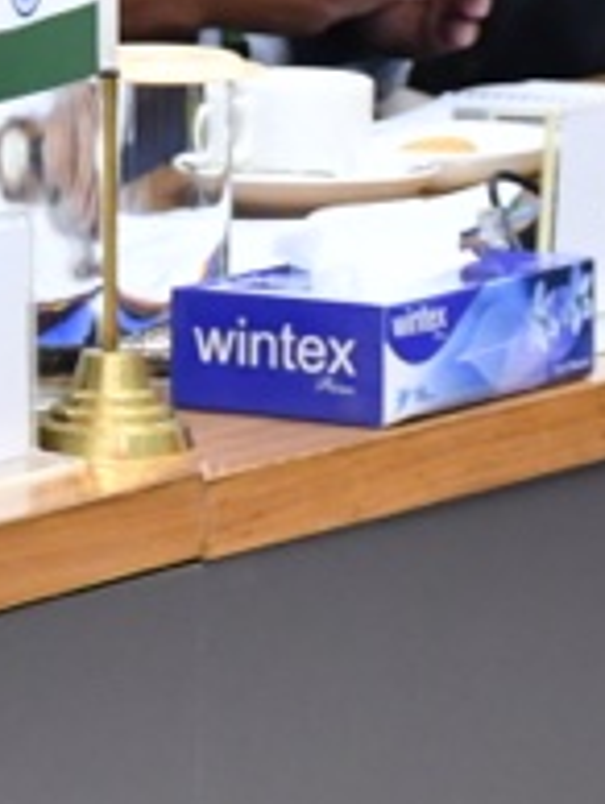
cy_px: -427
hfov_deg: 3.3
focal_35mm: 446
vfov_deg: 4.4
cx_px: -1135
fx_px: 10371
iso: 1250
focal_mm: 50
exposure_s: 1/125
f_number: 5.6
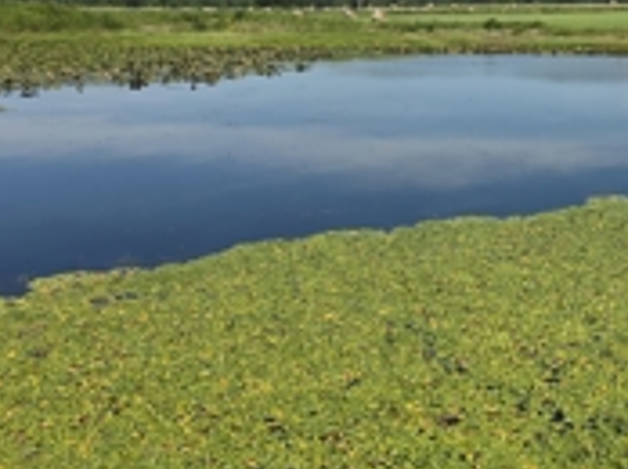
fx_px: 960
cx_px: 617
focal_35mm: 53
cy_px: 25
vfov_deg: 26.3
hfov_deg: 33.4
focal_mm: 6.3
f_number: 1.7
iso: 12
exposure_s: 1/1225
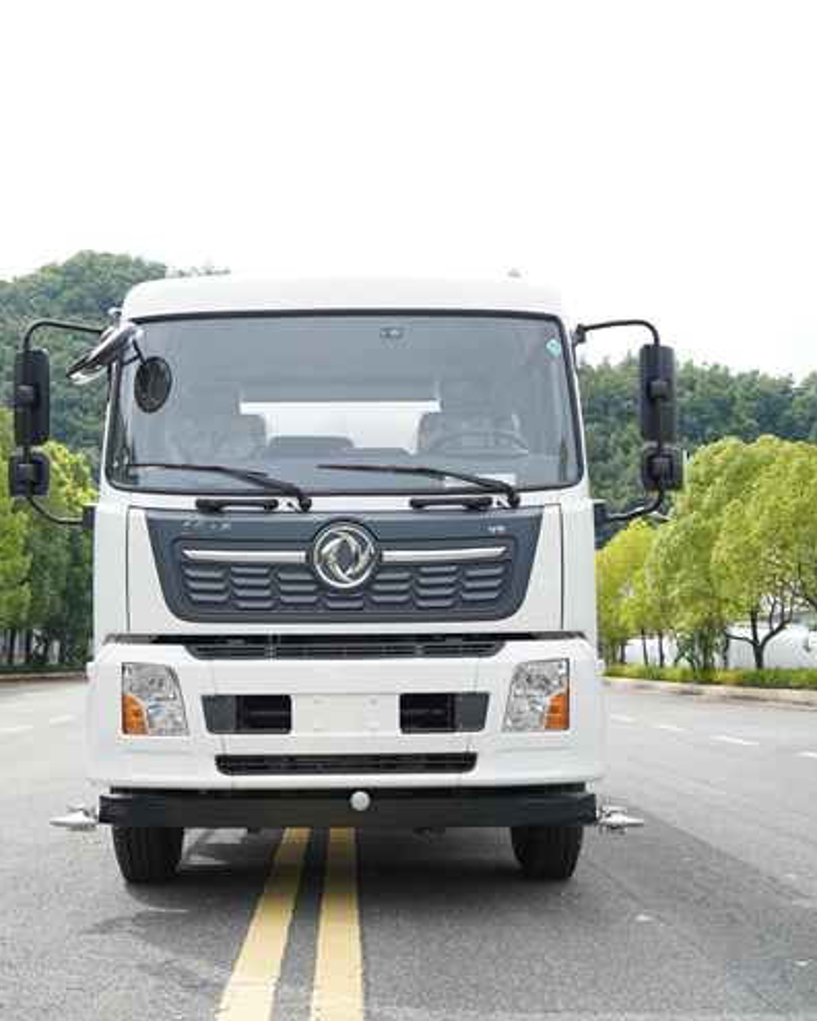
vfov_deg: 39.5
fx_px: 1421
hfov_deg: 32.0
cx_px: 330
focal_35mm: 47
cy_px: 486
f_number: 3.5
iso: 100
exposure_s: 1/640
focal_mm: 31
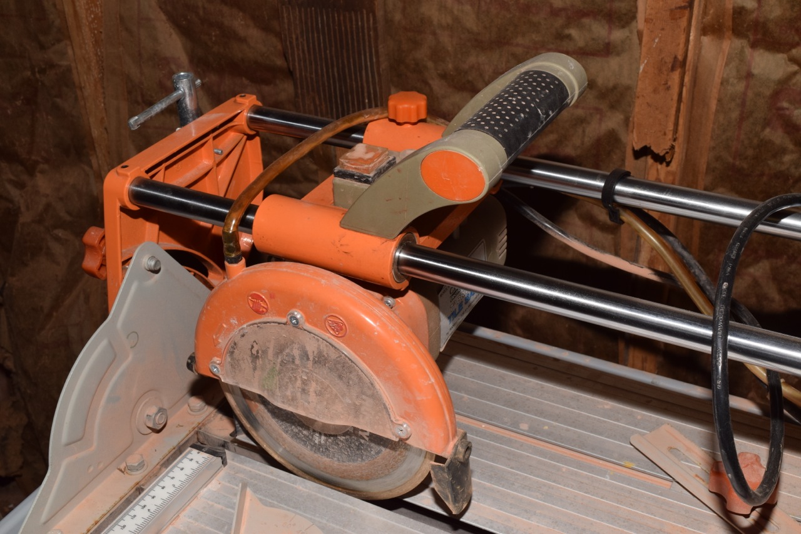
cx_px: 400
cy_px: 267
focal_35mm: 45
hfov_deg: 43.6
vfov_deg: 29.9
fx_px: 1001
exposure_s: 1/125
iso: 400
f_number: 14
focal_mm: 30
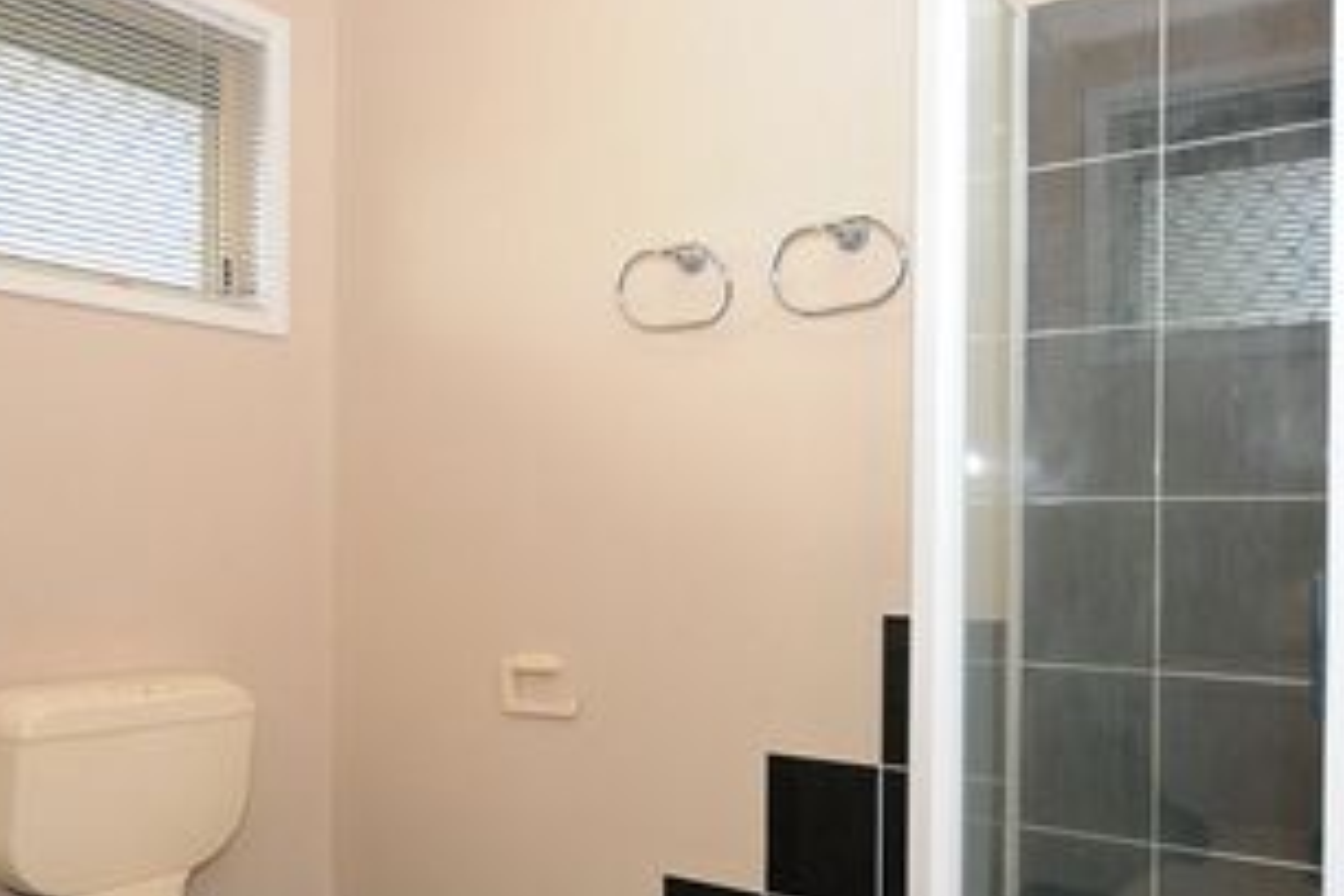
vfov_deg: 53.4
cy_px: 635
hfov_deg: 74.4
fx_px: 859
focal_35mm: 23
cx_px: 479
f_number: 5
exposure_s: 1/60
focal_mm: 10
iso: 200
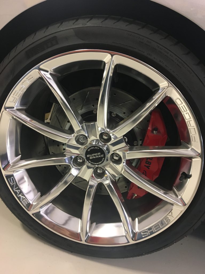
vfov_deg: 61.7
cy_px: 137
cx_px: 102
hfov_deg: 48.2
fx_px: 229
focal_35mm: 29
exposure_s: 1/30
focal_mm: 4.15
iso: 100
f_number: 2.2
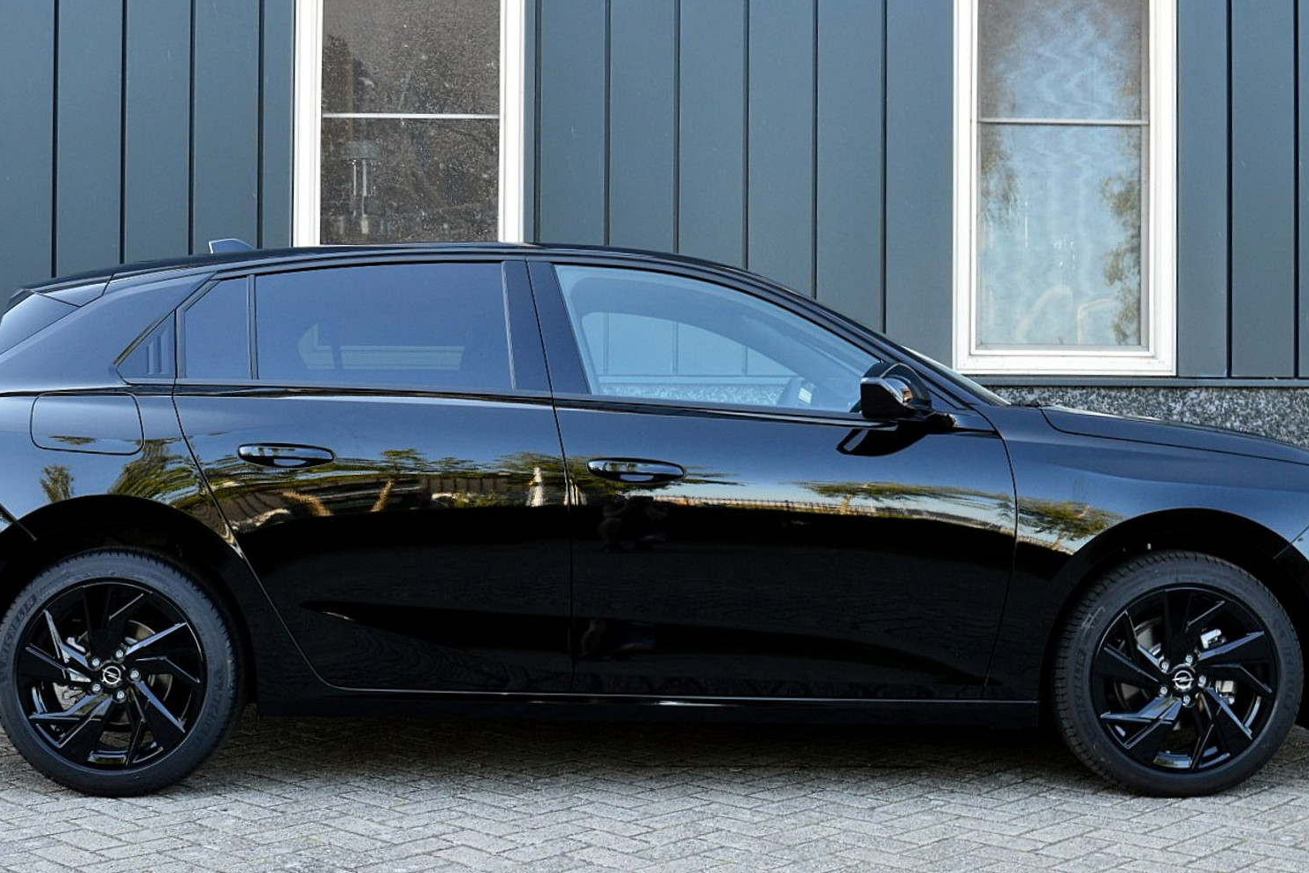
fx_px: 1769
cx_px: 642
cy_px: 479
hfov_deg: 40.6
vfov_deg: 27.7
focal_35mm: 49
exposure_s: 1/60
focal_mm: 25
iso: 400
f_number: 8
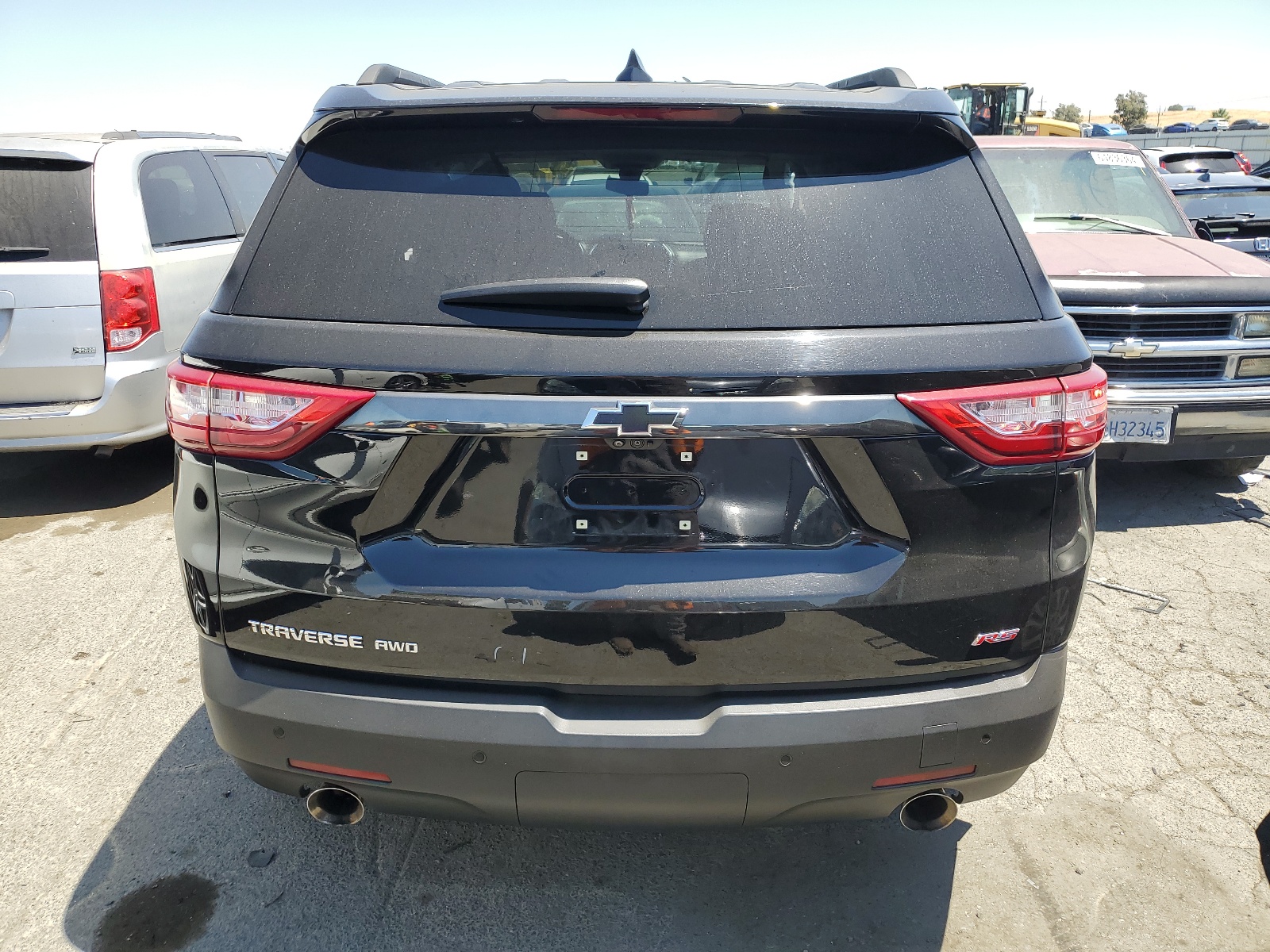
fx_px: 954
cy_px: 476
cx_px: 635
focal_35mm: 26
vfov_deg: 53.1
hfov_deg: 67.3
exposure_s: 1/1250
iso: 50
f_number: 1.5
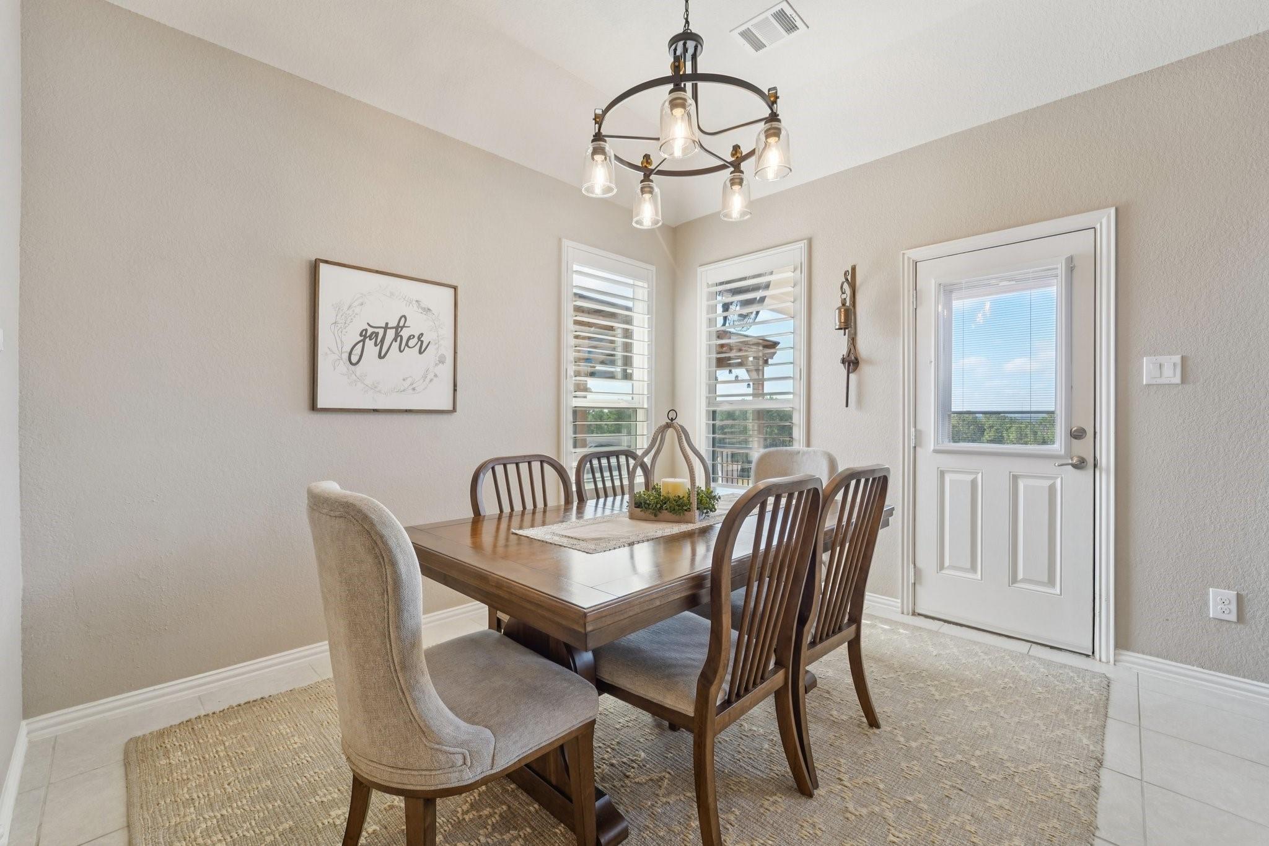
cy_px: 423
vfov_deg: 81.2
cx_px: 634
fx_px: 493
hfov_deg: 104.3
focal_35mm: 14
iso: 500
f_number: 8
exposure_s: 1/80
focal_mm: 14
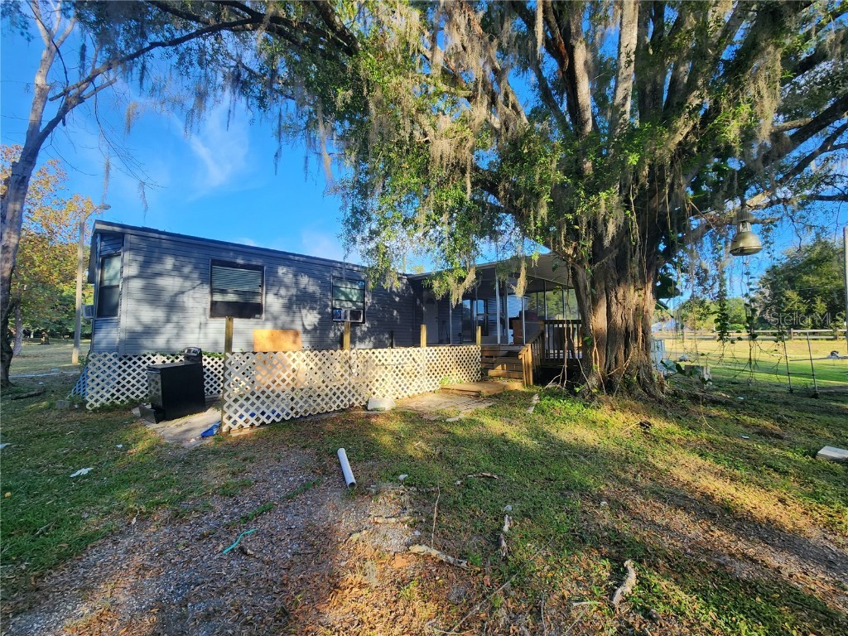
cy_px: 318
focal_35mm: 13
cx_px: 424
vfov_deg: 89.9
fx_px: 318
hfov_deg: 106.2
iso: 50
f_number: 2.2
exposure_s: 1/305
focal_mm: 2.2
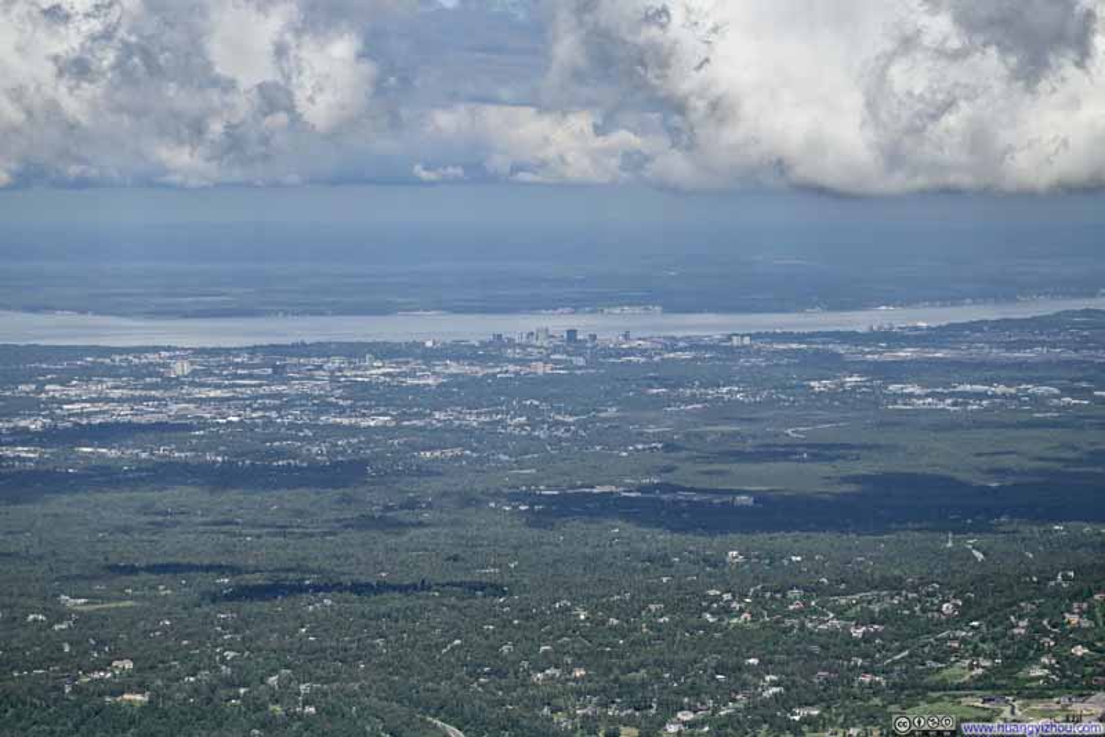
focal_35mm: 120
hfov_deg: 17.1
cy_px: 368
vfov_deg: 11.4
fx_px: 3684
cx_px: 552
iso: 100
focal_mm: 120
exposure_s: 1/2000
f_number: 5
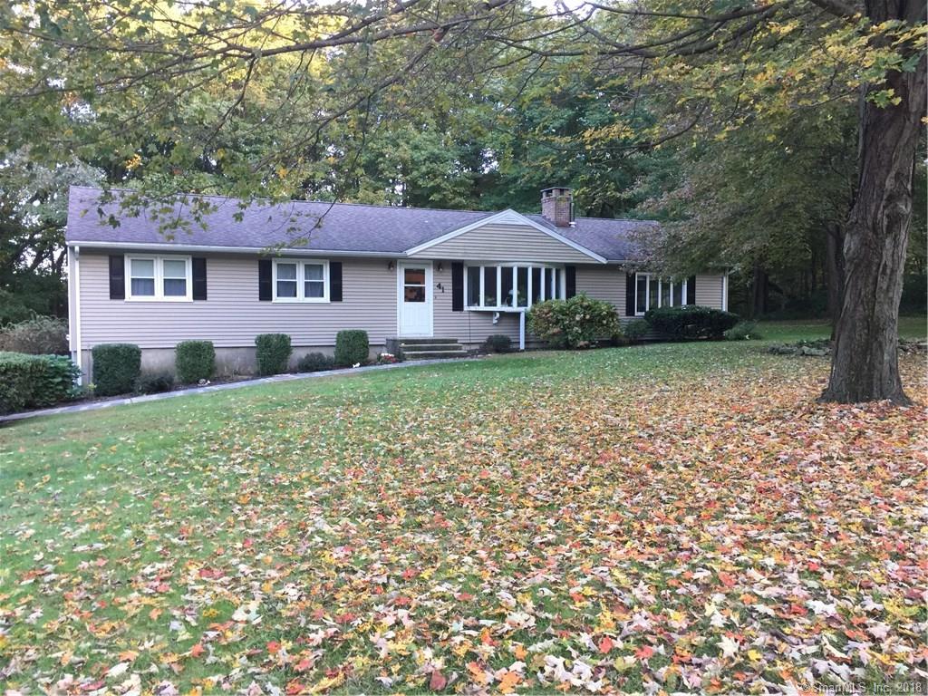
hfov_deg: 61.7
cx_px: 464
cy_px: 348
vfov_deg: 48.2
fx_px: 777
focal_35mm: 29
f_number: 2.2
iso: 50
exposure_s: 1/30
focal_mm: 4.15
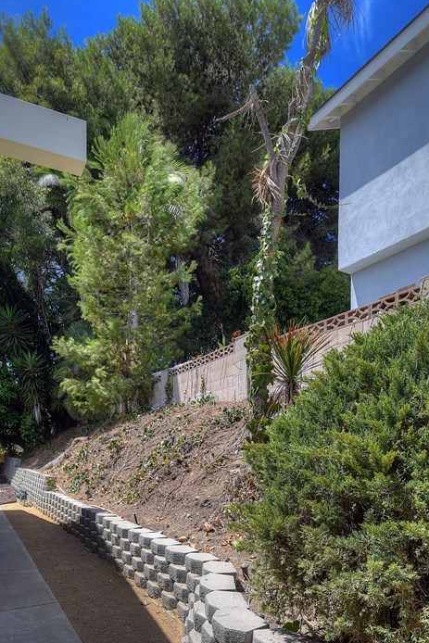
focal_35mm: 25
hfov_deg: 51.3
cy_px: 477
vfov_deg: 67.3
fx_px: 447
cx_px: 209
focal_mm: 16
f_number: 8
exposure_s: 1/200
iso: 100
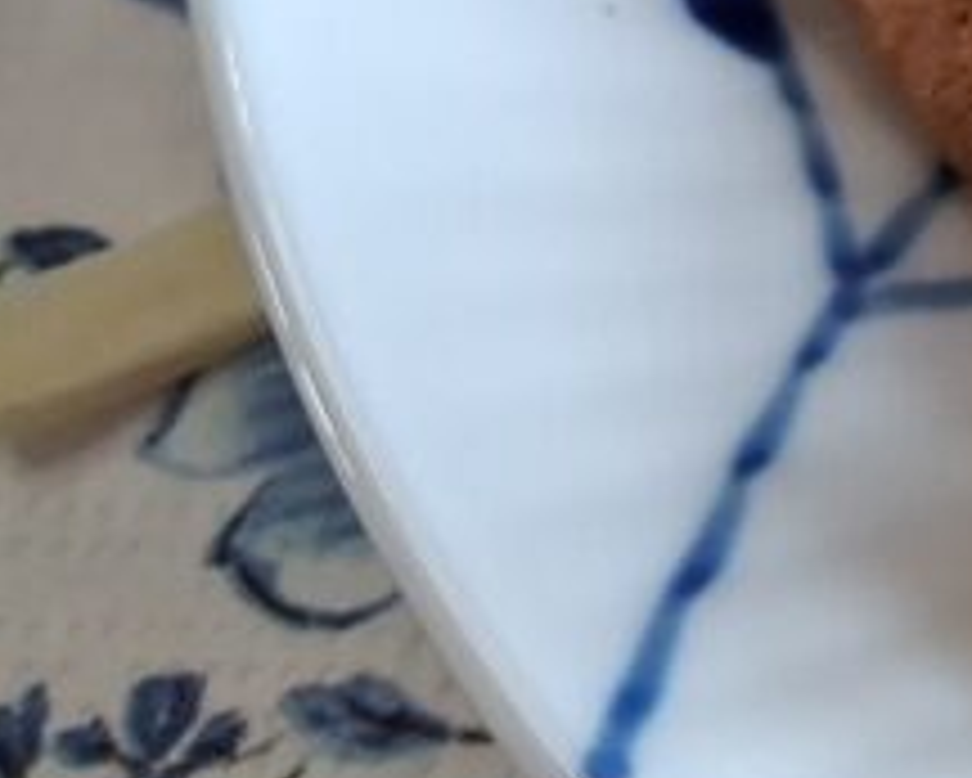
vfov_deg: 11.7
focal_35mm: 125
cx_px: 2228
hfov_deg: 12.5
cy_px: -450
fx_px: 3598
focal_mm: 4
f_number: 1.8
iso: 320
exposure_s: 1/120
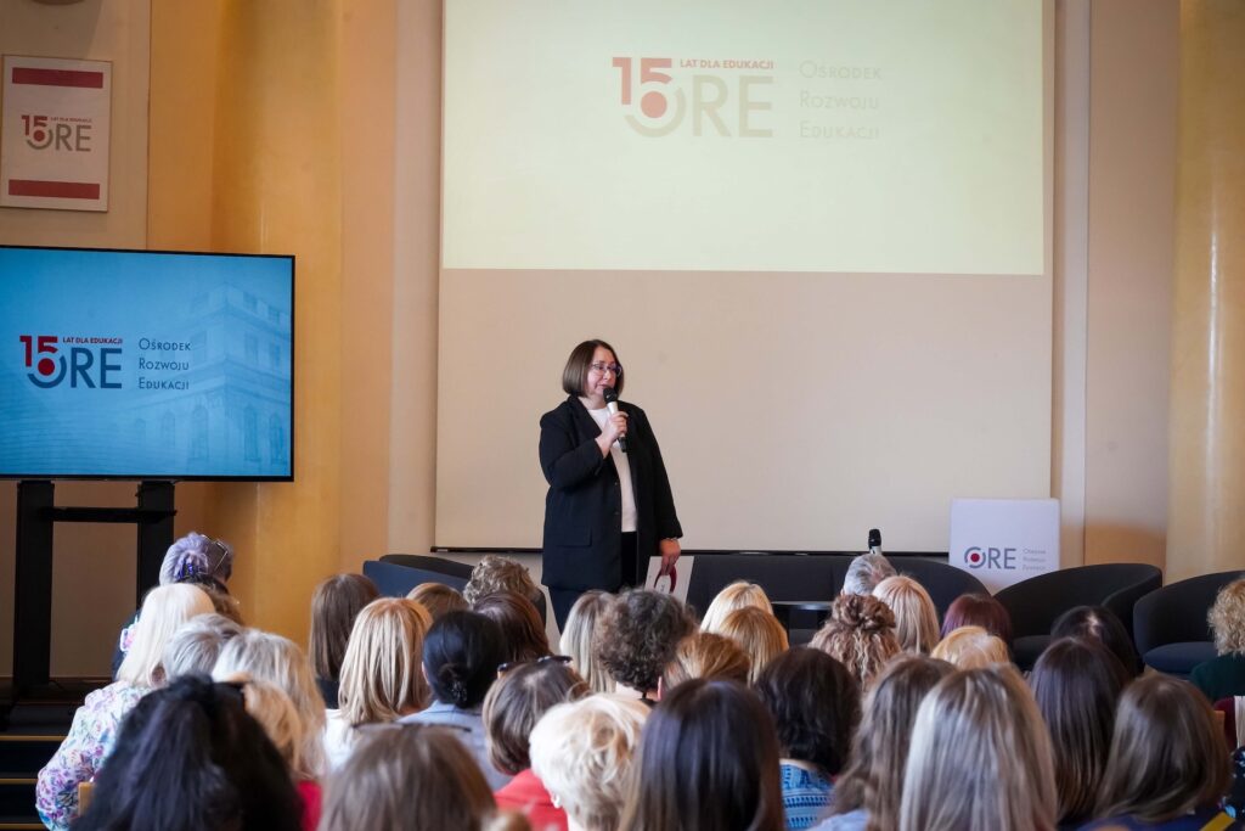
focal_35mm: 105
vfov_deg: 13.0
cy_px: 416
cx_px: 622
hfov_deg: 19.5
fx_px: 3632
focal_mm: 105
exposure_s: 1/125
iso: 8000
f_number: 10
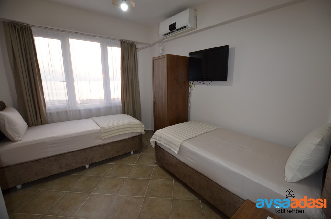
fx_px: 138
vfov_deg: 77.1
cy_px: 110
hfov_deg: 100.5
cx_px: 166
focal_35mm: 15
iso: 400
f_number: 3.5
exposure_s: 1/125
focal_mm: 10
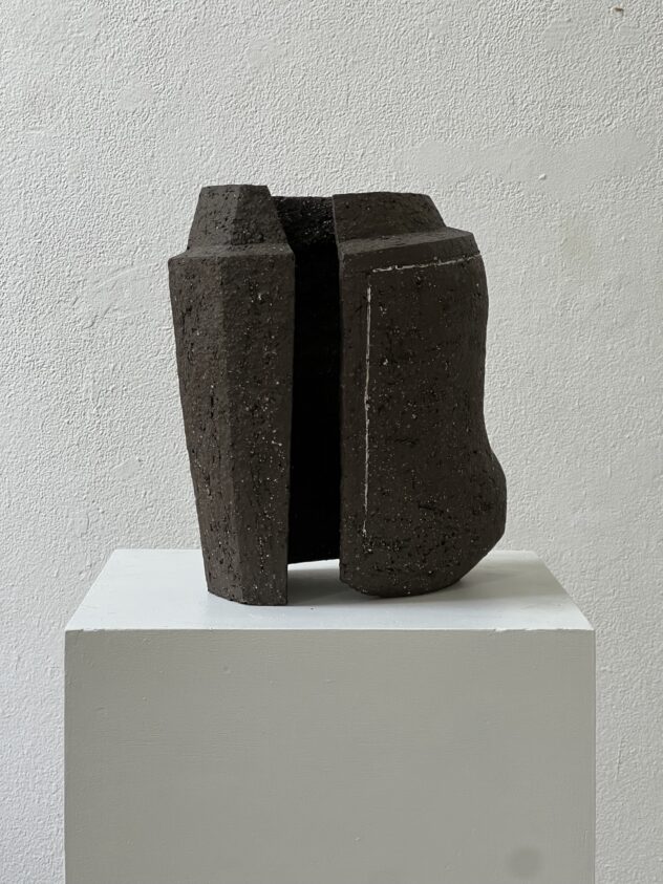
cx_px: 332
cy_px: 442
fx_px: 1967
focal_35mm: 77
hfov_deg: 19.1
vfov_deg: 25.3
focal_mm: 9
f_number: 2.8
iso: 200
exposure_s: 1/60
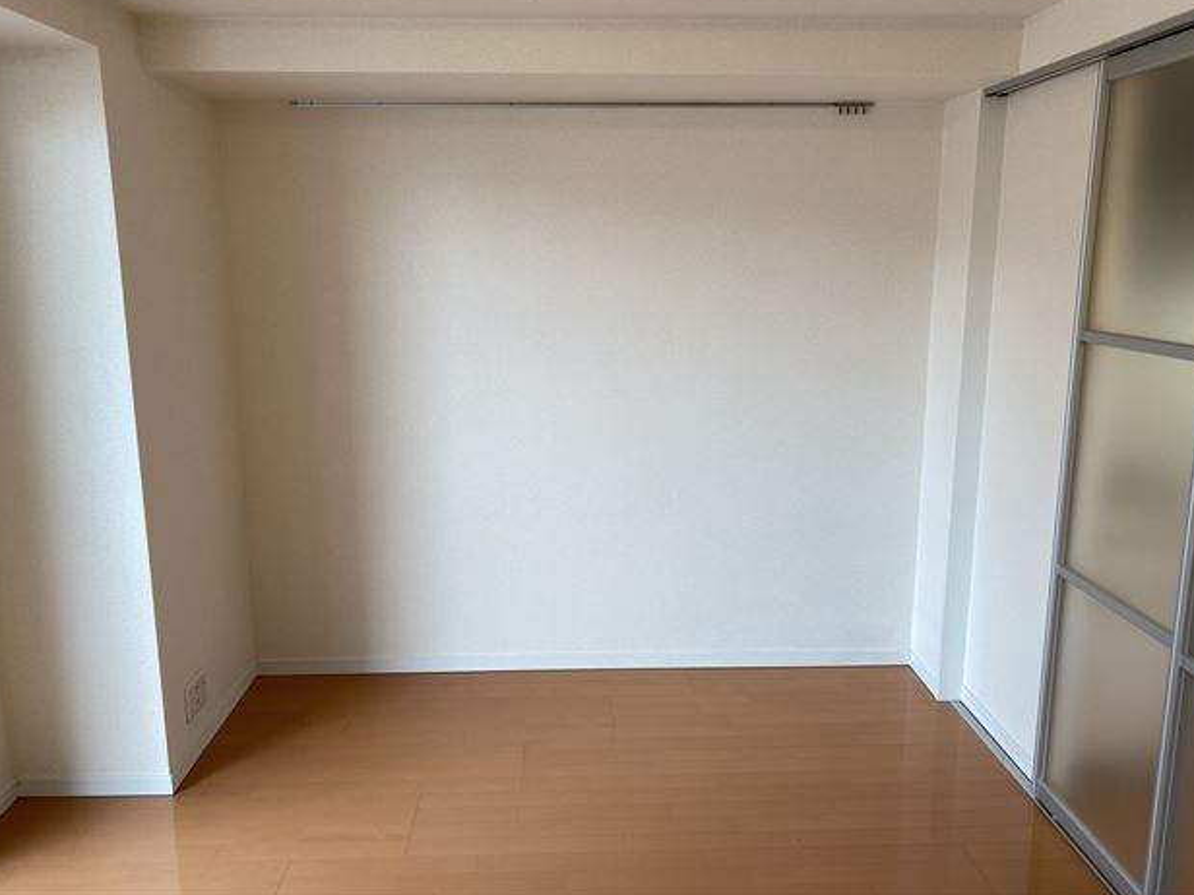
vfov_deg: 51.3
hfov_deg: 65.3
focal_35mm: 27
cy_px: 436
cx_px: 603
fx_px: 931
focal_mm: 4.25
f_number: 1.8
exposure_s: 1/100
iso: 40
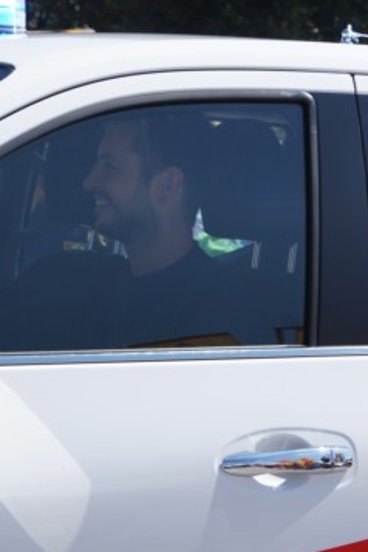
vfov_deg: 12.9
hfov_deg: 8.6
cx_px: 107
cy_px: 277
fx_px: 2438
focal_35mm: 159
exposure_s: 1/160
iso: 100
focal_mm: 70
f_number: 10
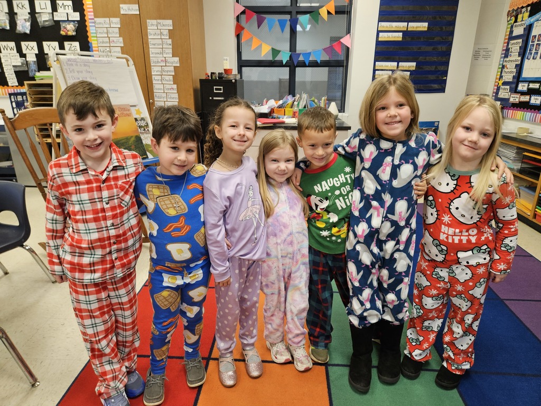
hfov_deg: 73.9
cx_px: 270
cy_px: 203
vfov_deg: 58.9
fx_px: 359
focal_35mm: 23
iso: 100
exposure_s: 1/54
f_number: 1.8
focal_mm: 5.4
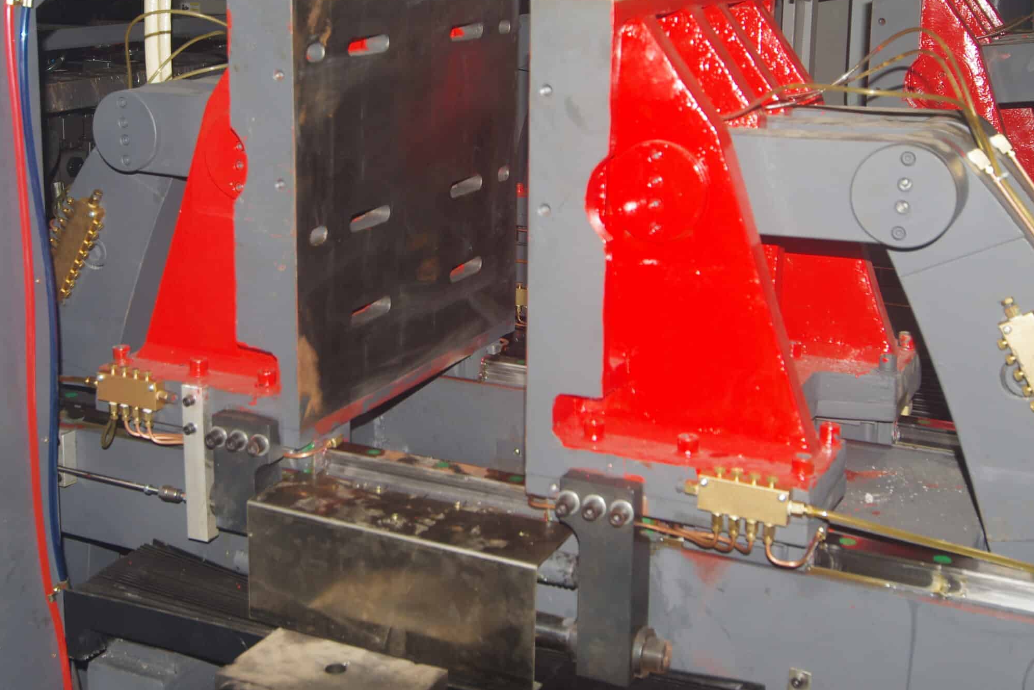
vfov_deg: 25.8
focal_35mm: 52
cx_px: 456
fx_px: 1494
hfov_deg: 38.1
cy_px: 198
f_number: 4
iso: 160
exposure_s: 1/60
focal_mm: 24
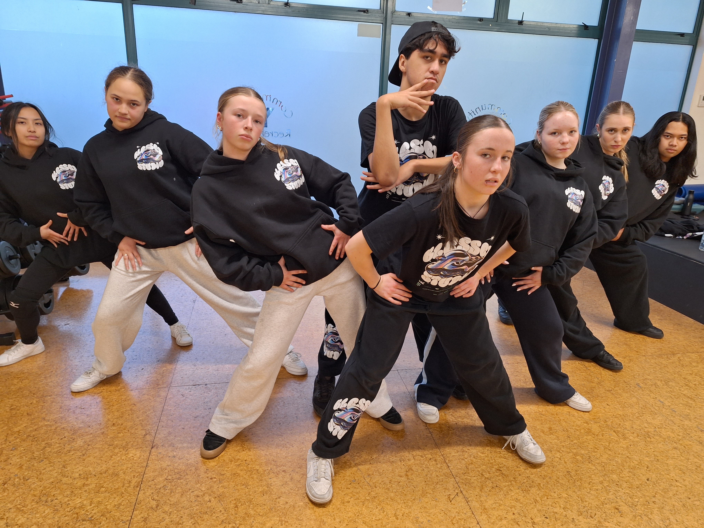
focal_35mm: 23
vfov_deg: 58.9
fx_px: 468
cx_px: 352
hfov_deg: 73.9
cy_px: 264
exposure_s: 1/50
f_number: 1.8
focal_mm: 5.54
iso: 125
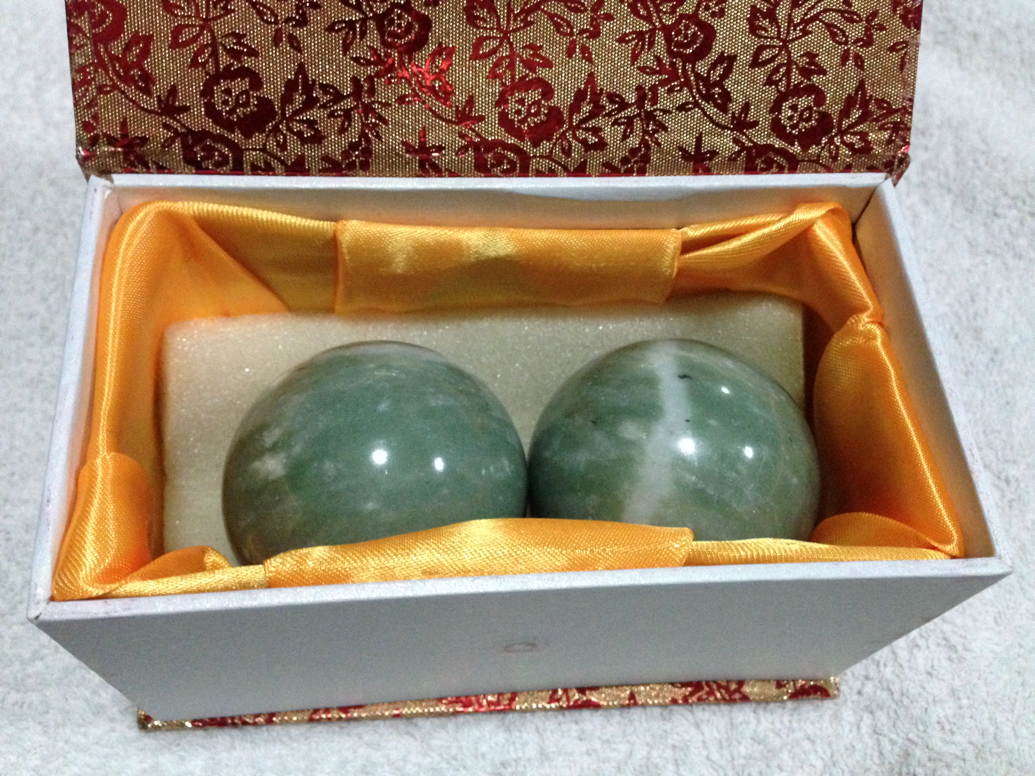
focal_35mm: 33
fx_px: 987
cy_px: 388
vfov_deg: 42.9
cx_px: 518
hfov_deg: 55.4
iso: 500
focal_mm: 4.12
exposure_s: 1/17
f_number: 2.4
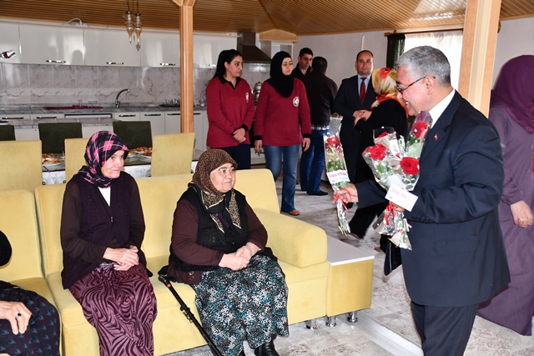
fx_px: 534
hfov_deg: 53.1
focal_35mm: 36
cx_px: 267
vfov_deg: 36.9
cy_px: 178
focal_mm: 24
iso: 1000
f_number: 3.8
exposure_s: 1/60
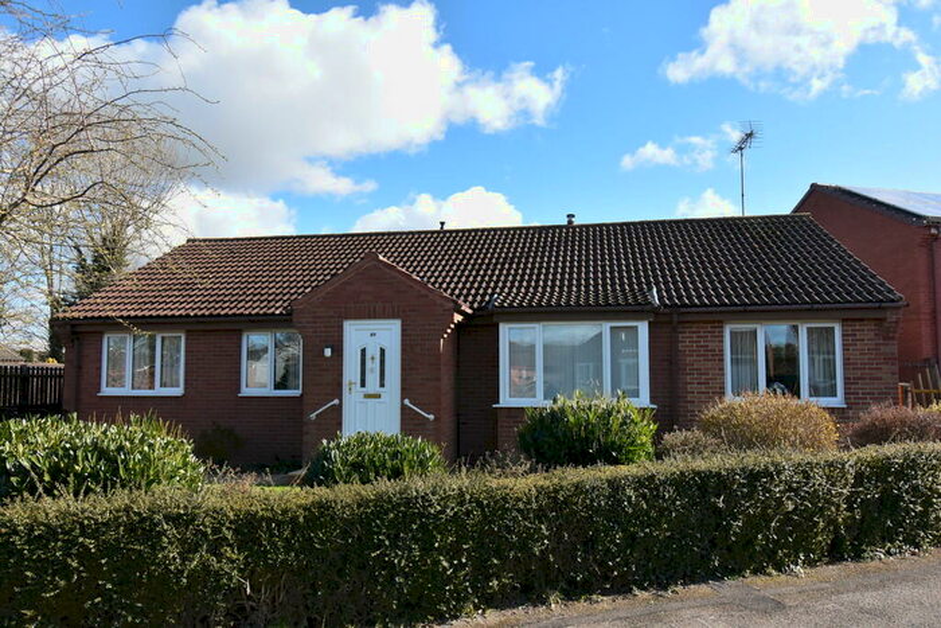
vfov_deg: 56.2
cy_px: 314
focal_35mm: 22
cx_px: 470
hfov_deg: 77.3
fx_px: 588
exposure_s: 1/1000
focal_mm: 15
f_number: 7.1
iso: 800
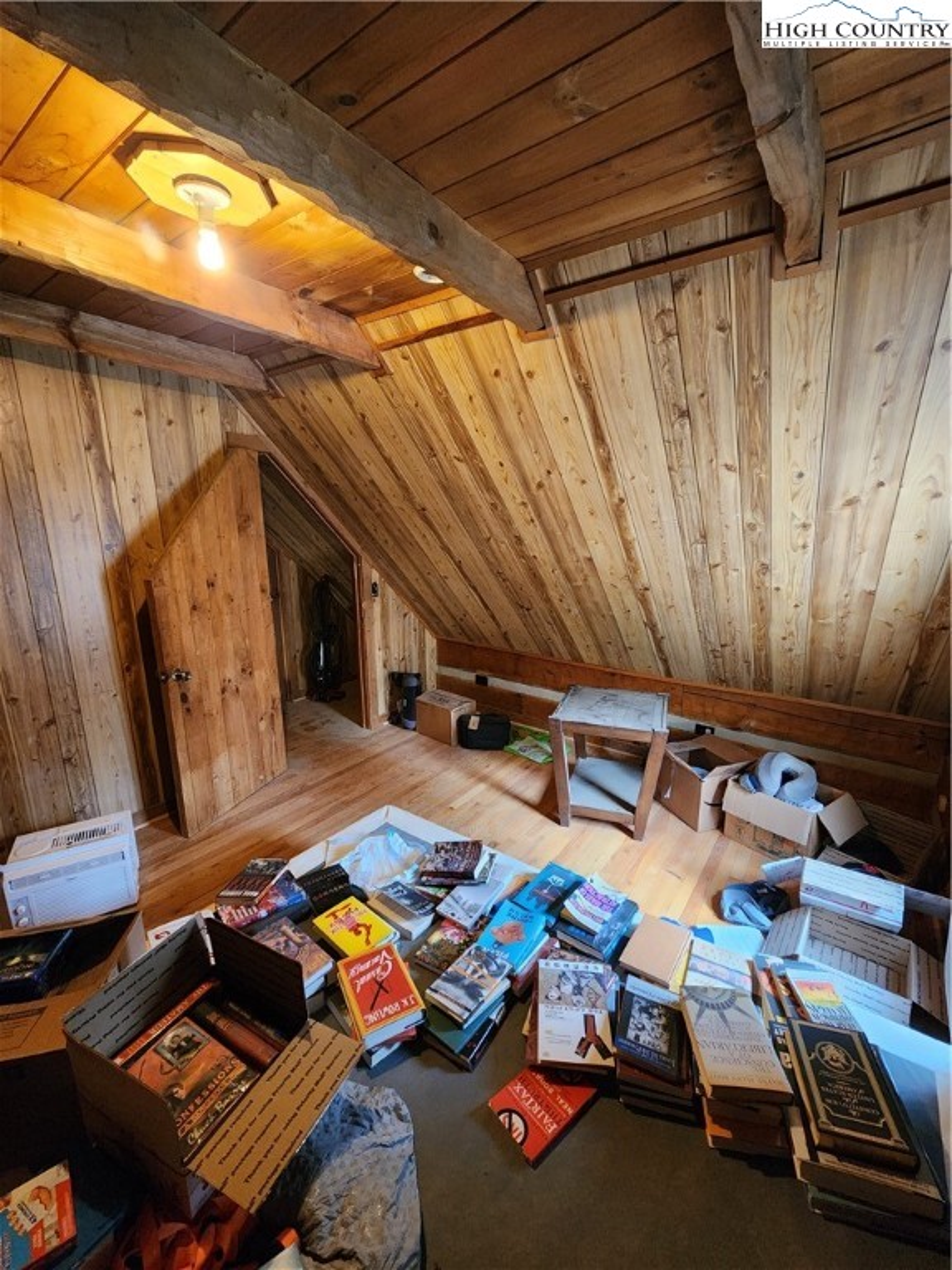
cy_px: 635
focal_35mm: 13
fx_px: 477
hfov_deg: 89.9
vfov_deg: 106.2
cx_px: 476
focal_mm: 2.2
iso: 640
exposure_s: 1/30
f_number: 2.2
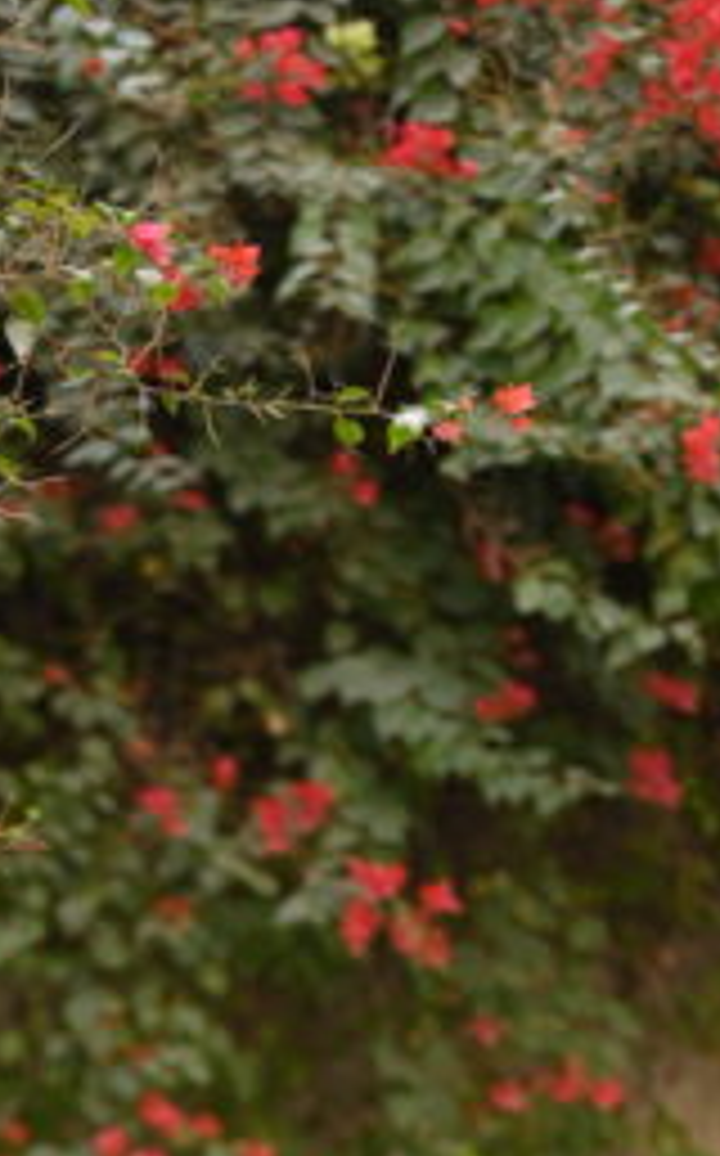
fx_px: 5636
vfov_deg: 11.0
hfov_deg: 7.2
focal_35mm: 179
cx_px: -261
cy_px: 1979
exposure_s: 1/250
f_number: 2
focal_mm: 50
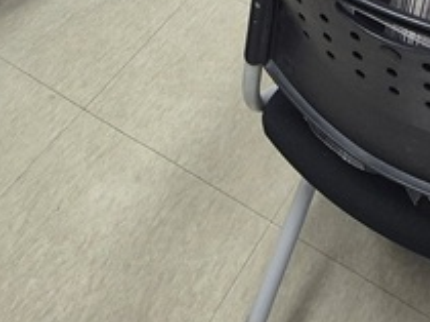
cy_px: -320
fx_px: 769
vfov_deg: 17.2
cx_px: 162
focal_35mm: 62
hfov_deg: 31.1
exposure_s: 1/60
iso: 80
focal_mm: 2.2
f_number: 2.2
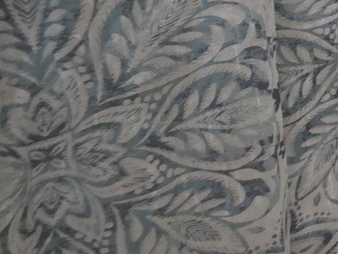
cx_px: 733
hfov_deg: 17.2
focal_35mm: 66
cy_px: -134
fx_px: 645
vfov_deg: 19.3
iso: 160
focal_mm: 2.2
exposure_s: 1/120
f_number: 1.9
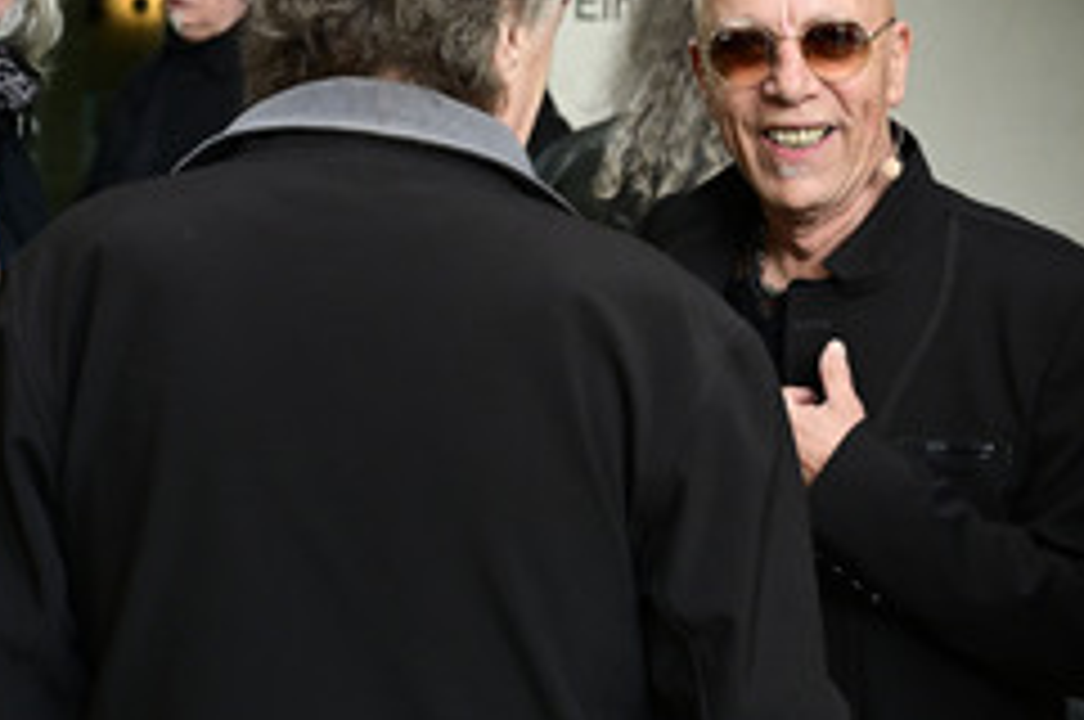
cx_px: 803
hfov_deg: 17.0
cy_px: 189
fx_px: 3608
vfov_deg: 11.4
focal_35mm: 120
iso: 2000
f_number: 7.1
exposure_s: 1/250
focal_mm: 64
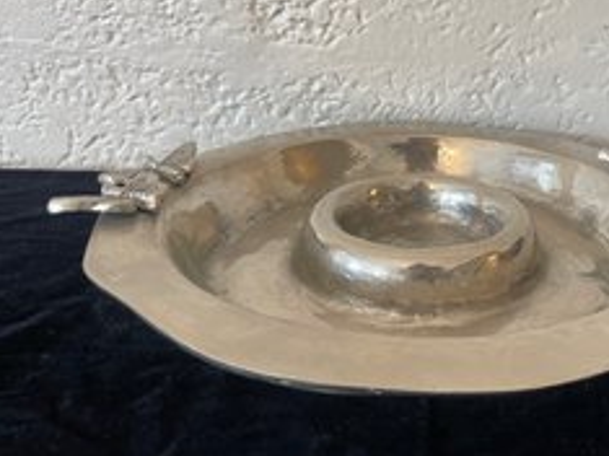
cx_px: 442
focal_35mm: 38
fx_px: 668
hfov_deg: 47.5
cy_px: 190
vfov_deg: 37.6
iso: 125
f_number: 1.6
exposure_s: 1/120
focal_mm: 4.2
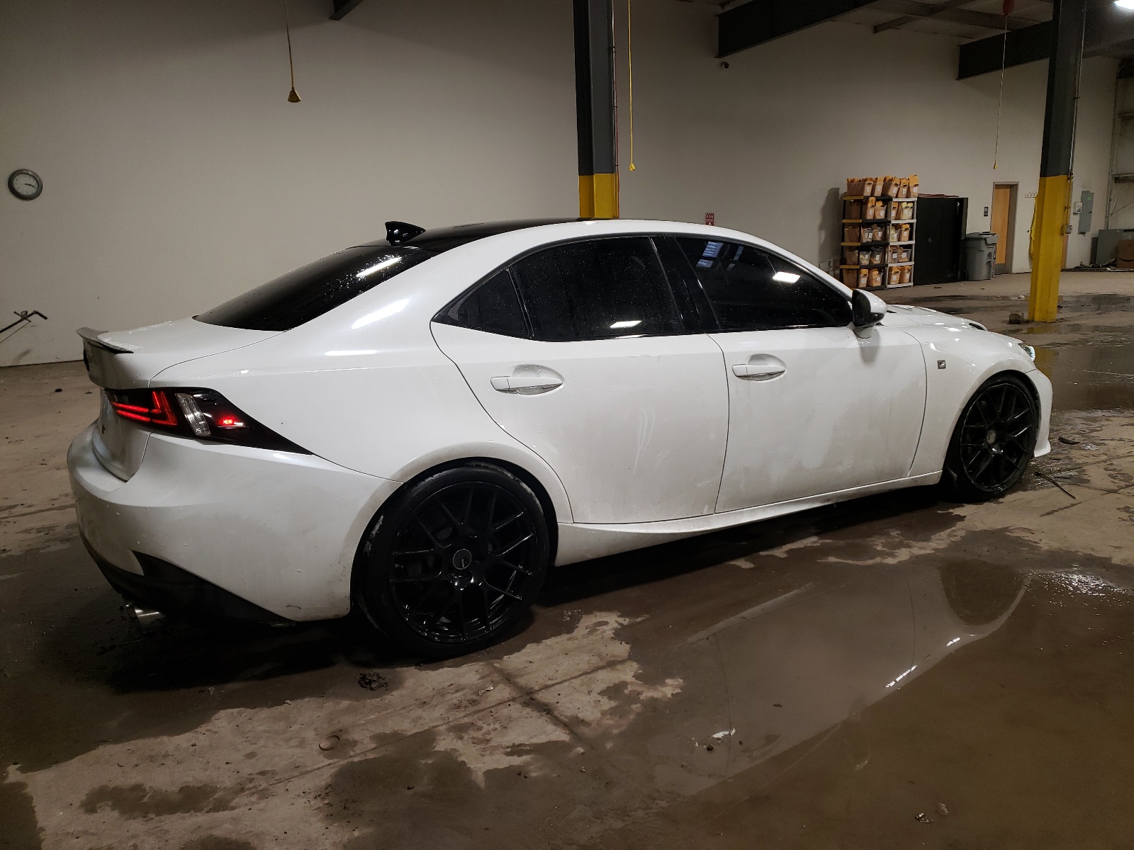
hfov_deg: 67.3
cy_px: 425
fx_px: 852
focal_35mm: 26
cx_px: 567
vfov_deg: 53.1
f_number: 1.5
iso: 71
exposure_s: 1/60.2
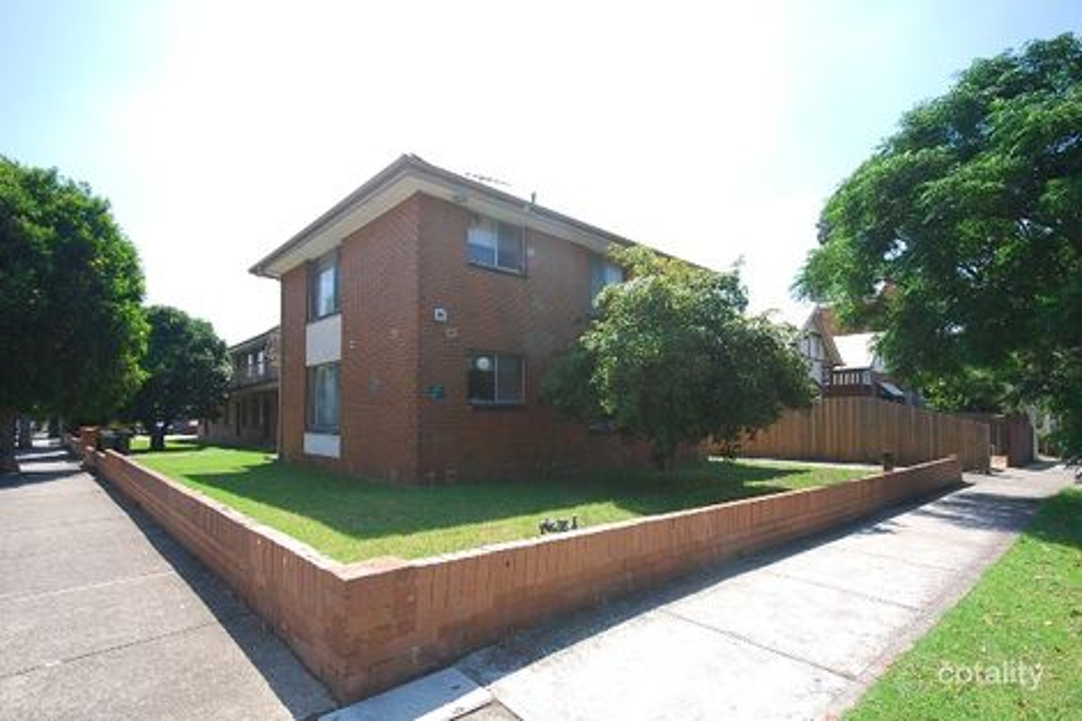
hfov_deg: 100.4
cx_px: 541
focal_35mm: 15
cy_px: 360
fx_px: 451
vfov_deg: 77.3
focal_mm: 10
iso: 100
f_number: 6.3
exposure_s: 1/160
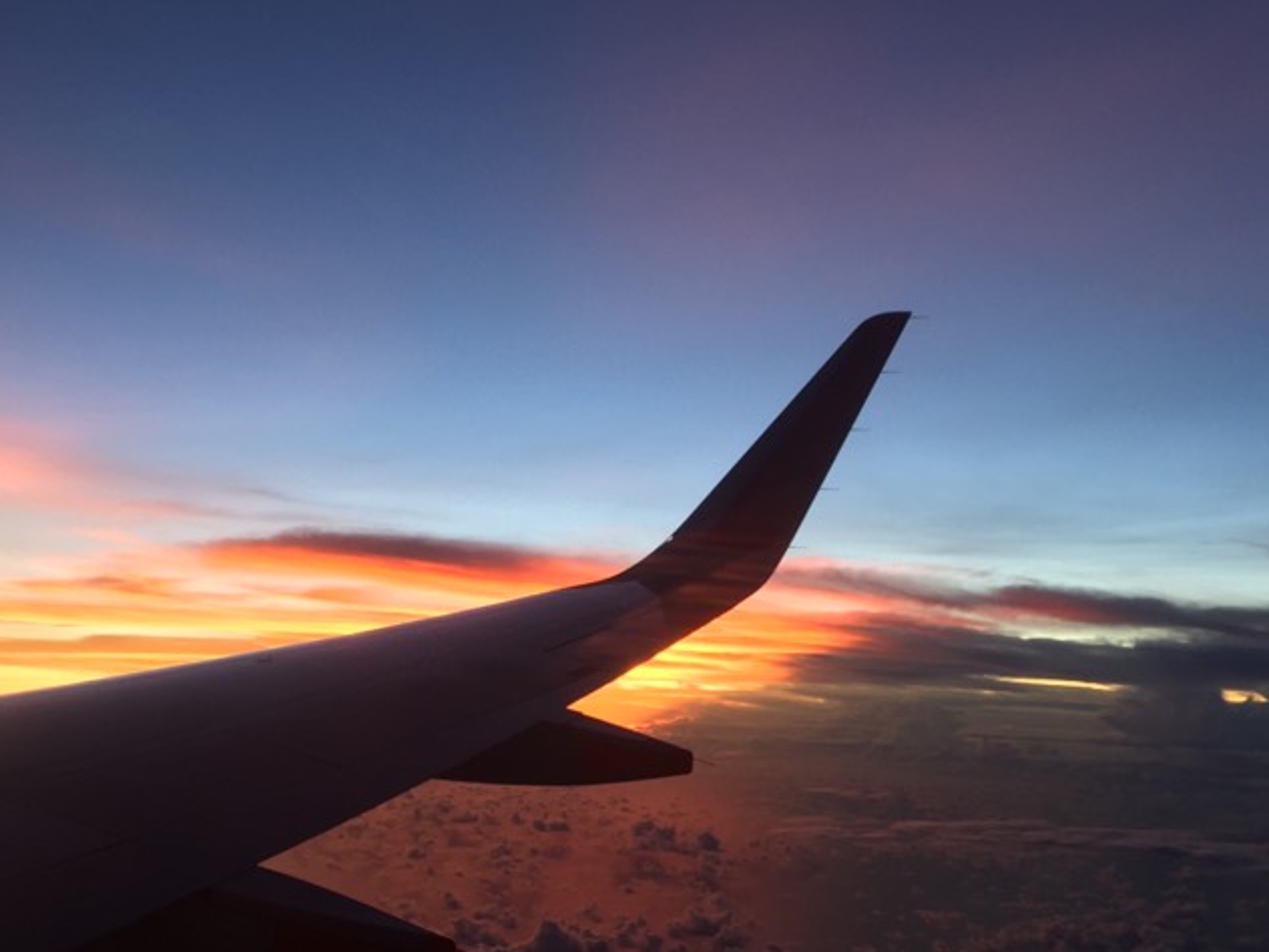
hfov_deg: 40.4
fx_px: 1723
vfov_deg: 30.2
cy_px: 749
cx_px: 566
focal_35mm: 47
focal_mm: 4.15
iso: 32
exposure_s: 1/50
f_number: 2.2
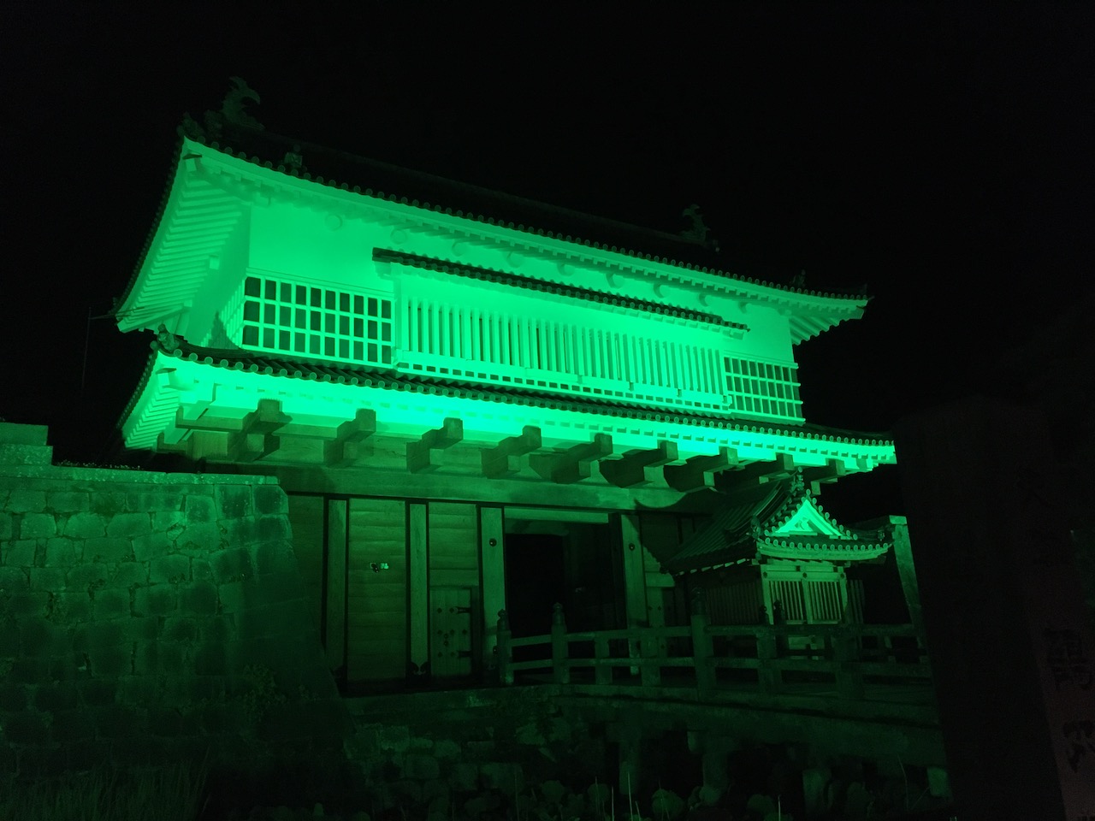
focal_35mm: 29
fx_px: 917
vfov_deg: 48.2
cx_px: 548
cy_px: 410
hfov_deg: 61.7
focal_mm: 4.15
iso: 200
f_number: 2.2
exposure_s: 1/20
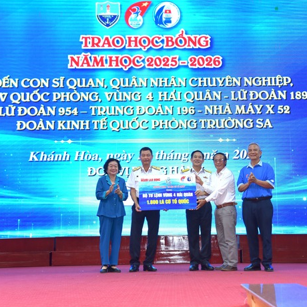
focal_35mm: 49
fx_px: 492
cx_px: 184
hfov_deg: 34.6
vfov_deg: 34.7
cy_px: 154
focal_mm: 38
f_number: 5.6
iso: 1000
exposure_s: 1/125
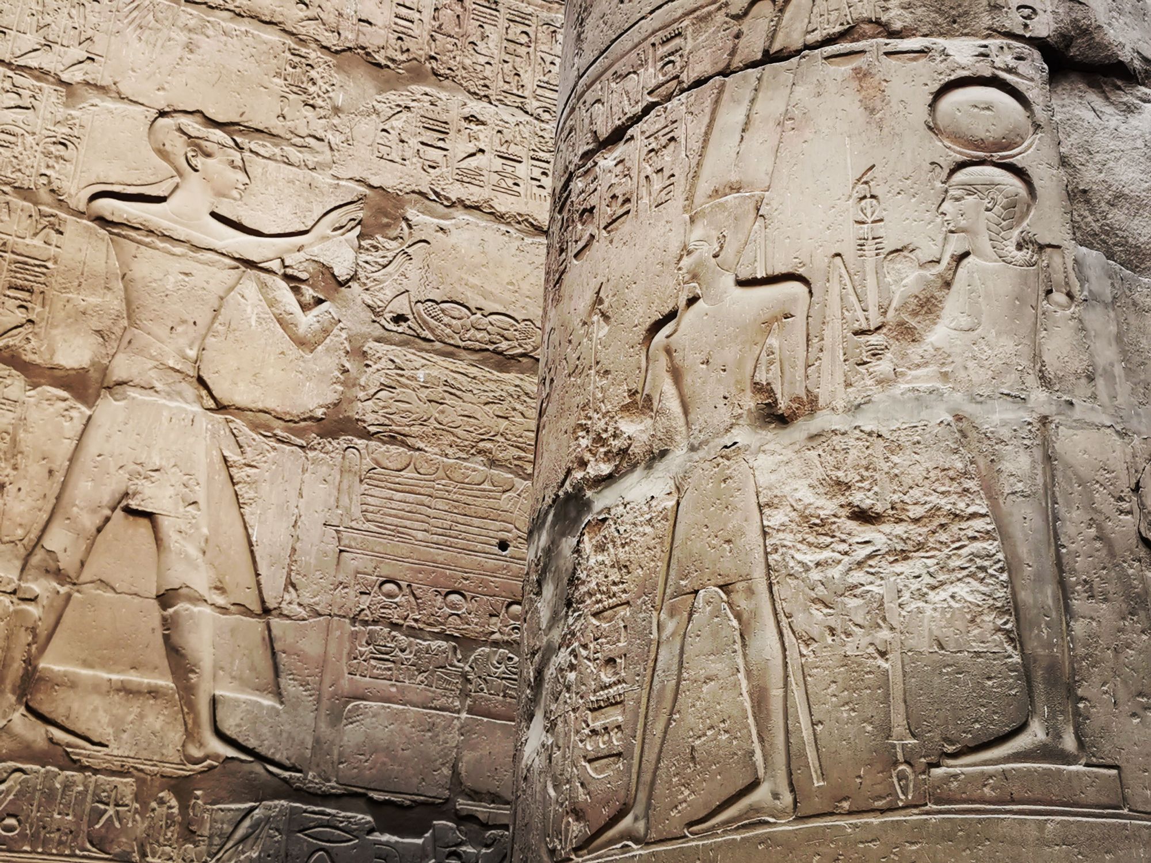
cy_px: 432
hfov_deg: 41.2
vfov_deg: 31.5
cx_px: 576
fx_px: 1530
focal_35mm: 46
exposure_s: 1/120
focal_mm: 5.56
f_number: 1.6
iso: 125
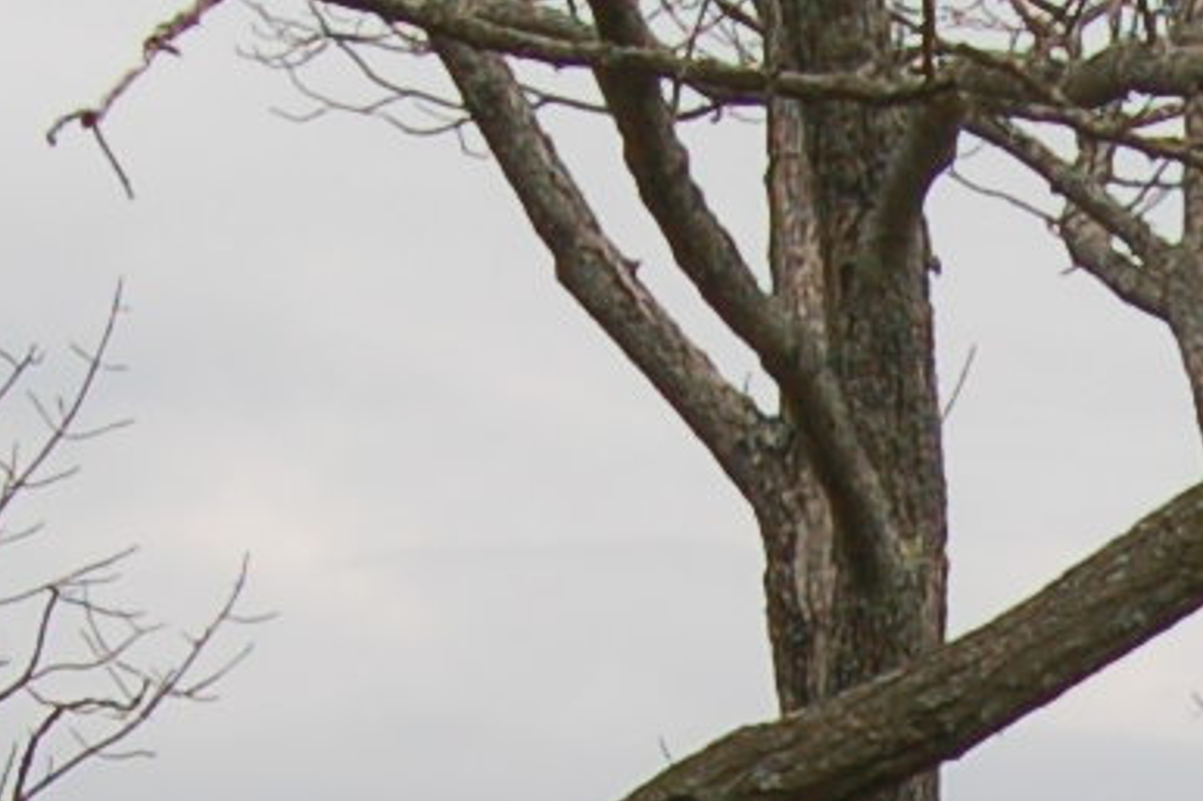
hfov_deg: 9.1
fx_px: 7411
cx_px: 1755
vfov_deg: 6.0
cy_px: 1646
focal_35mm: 222
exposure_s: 1/200
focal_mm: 19
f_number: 7.1
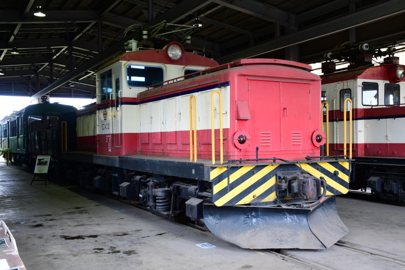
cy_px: 136
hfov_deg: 51.9
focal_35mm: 37
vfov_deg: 35.9
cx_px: 207
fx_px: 416
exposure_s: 1/60
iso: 400
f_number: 4
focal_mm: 24
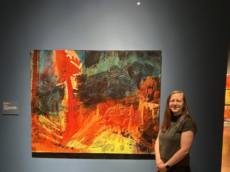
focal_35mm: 38
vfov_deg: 37.2
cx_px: 94
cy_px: 119
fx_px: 252
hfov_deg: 48.8
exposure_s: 1/40
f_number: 1.5
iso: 500
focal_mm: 5.7
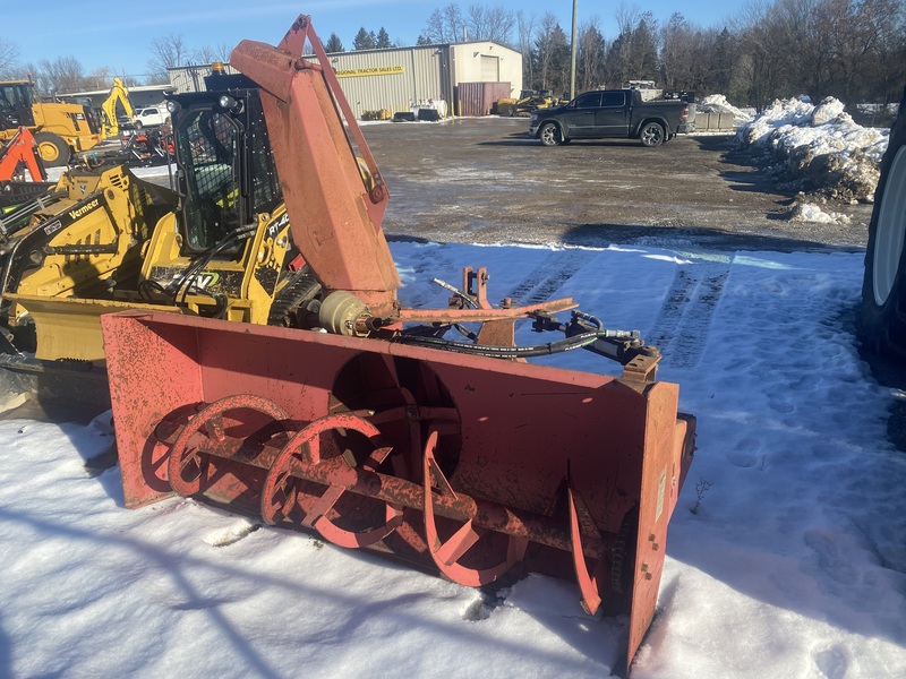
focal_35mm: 26
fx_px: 680
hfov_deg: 67.3
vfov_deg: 53.1
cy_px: 340
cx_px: 453
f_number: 1.8
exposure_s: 1/2222
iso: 32
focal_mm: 4.25
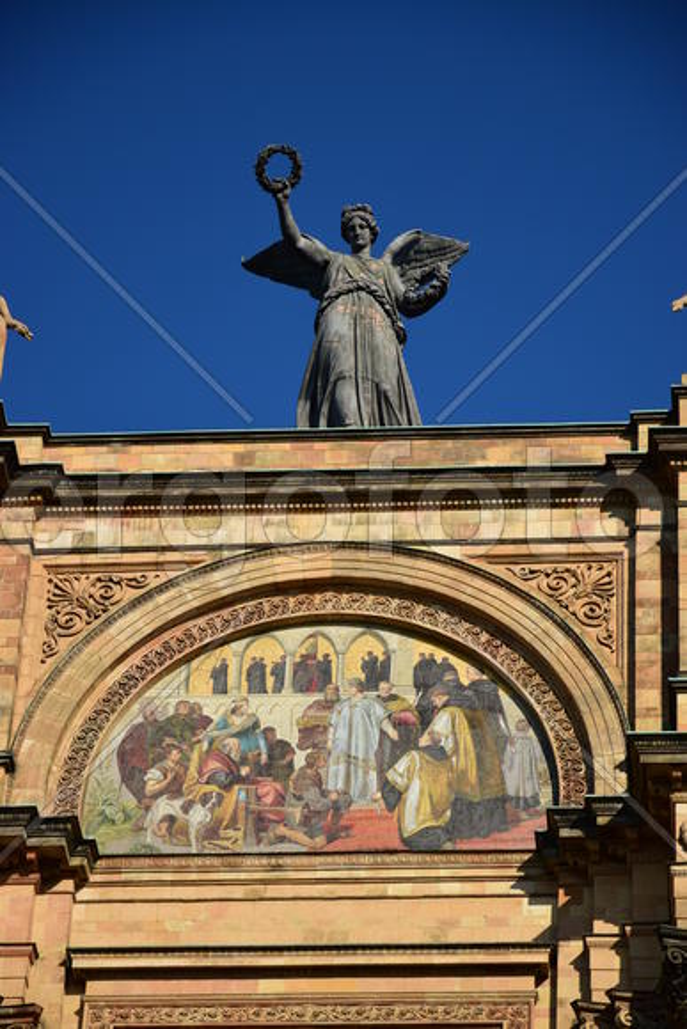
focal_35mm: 158
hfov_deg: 8.7
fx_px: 4505
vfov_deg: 13.0
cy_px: 514
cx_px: 344
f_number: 6.3
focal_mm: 105
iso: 100
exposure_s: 1/640
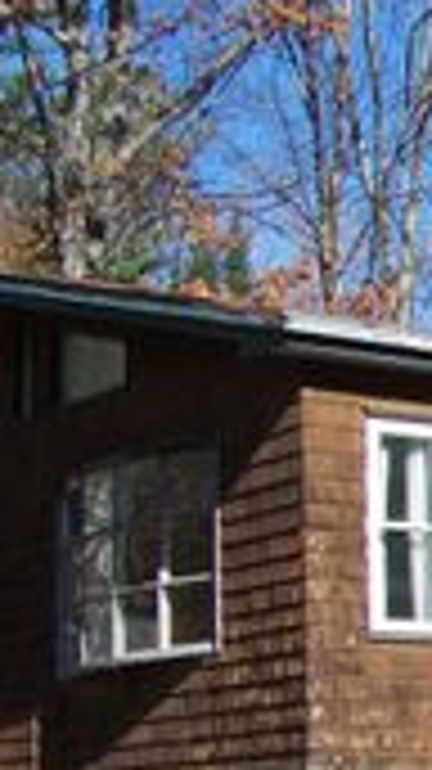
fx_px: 2345
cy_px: 588
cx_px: 837
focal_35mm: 115
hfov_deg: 9.8
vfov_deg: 18.5
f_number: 2.8
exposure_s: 1/800
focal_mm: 5.85
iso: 69
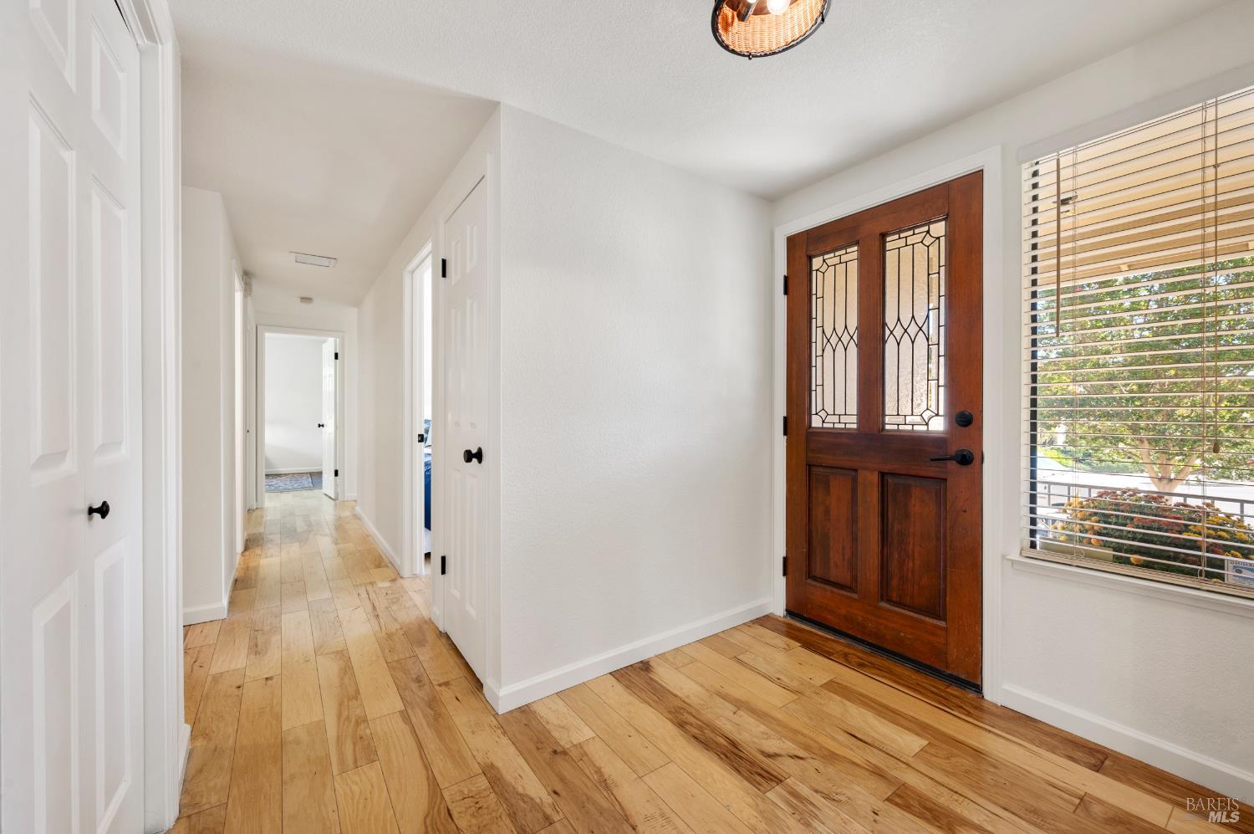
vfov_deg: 81.1
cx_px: 627
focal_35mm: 14
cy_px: 417
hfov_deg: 104.3
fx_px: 487
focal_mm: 14
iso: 250
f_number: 9
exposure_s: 1/4
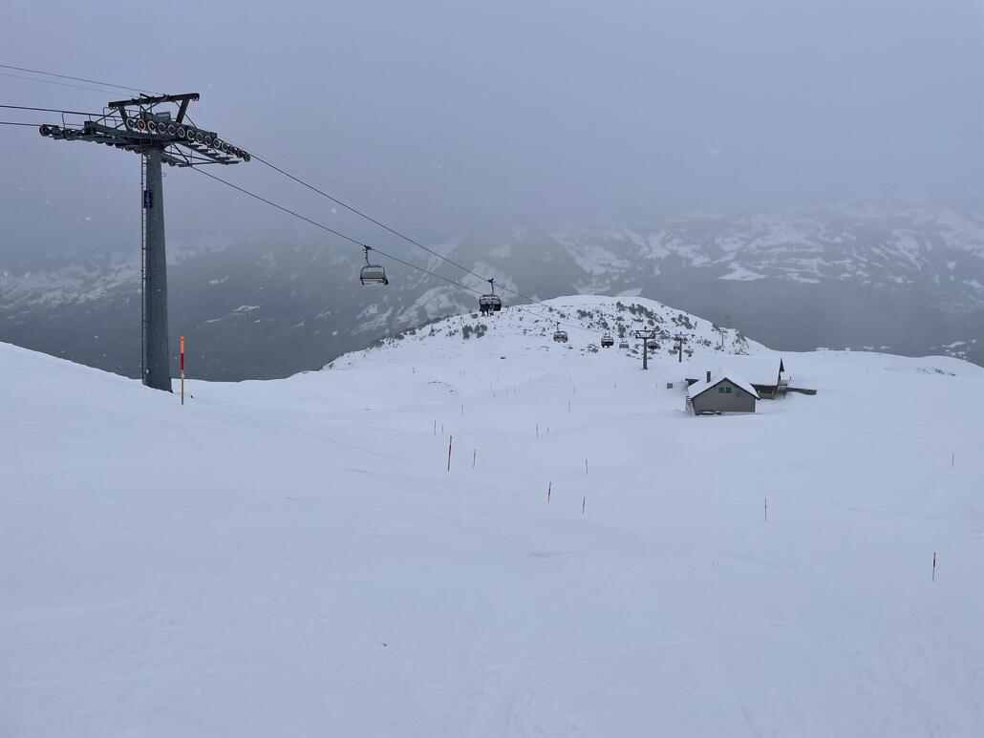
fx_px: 739
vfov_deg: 53.1
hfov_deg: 67.3
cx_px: 492
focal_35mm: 26
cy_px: 369
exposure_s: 1/2817
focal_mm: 4.2
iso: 32
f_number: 1.6
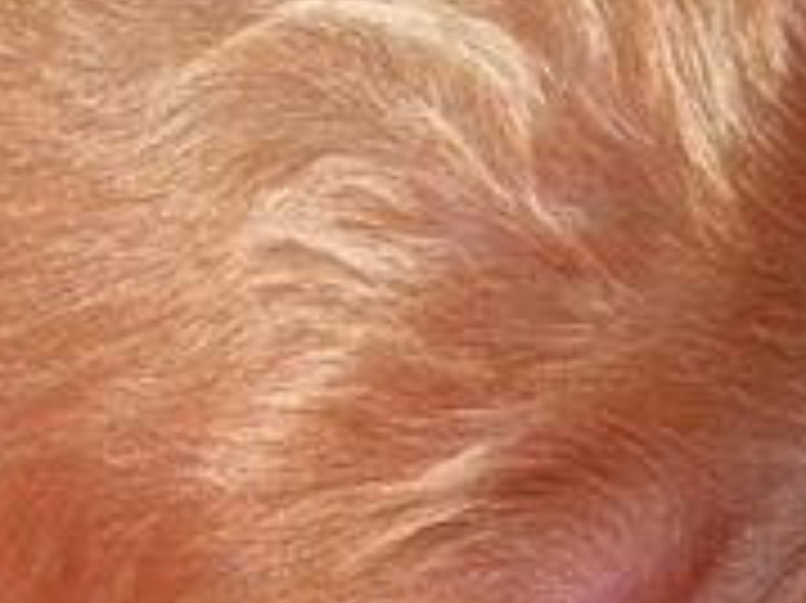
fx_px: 12332
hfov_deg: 3.7
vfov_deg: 2.8
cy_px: 356
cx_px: 176
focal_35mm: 530
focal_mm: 26.8
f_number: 5
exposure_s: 1/30
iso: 400
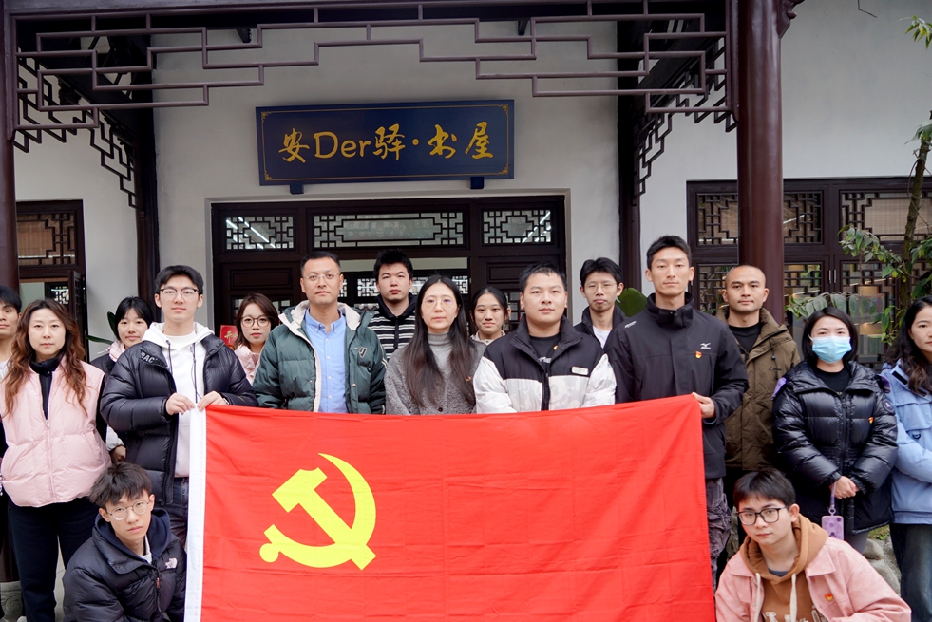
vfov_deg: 39.7
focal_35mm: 33
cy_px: 389
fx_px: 855
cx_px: 407
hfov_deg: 57.0
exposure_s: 1/160
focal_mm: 24
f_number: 4
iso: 200
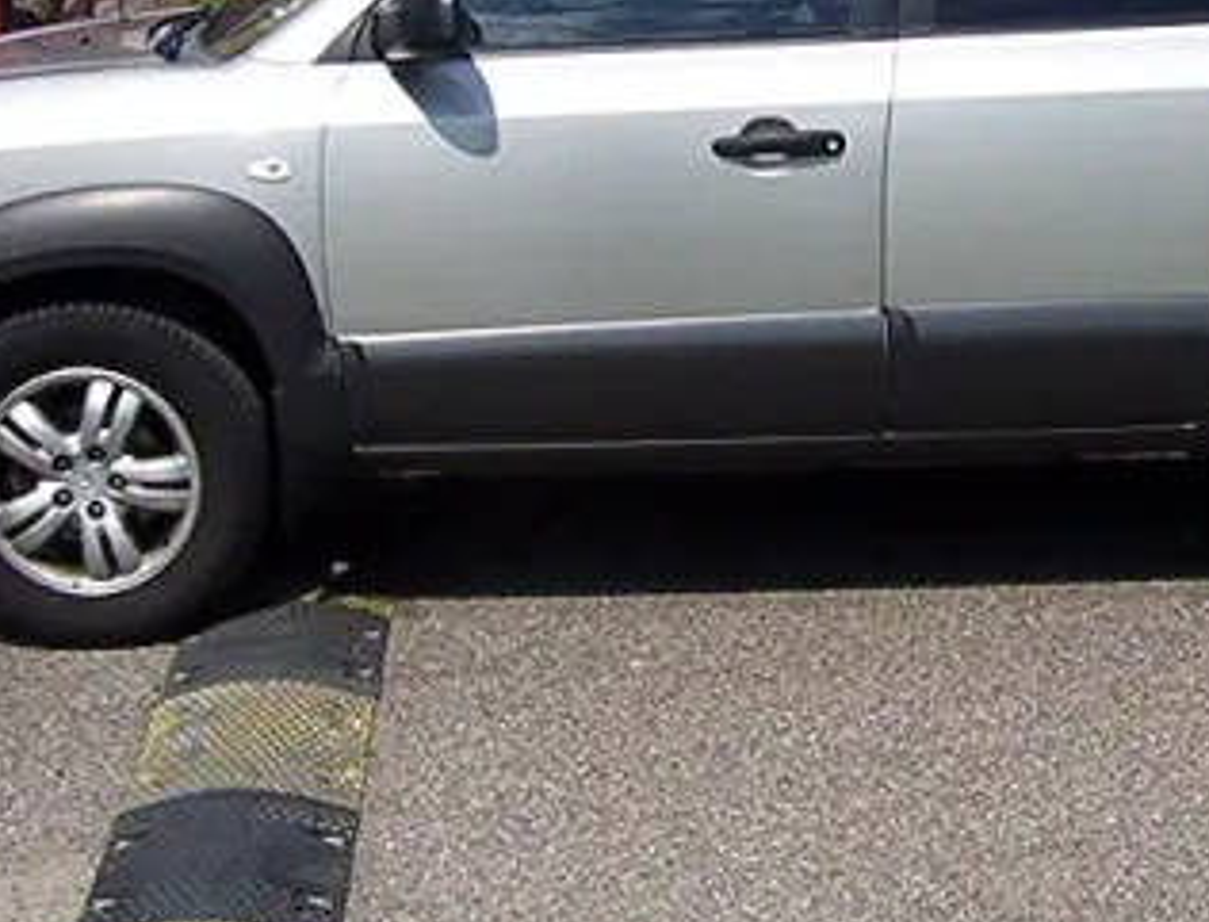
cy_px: 254
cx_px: 777
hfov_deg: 24.5
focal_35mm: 79
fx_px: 2776
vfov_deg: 18.8
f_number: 3.84
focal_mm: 5.26
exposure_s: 1/2410
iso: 100
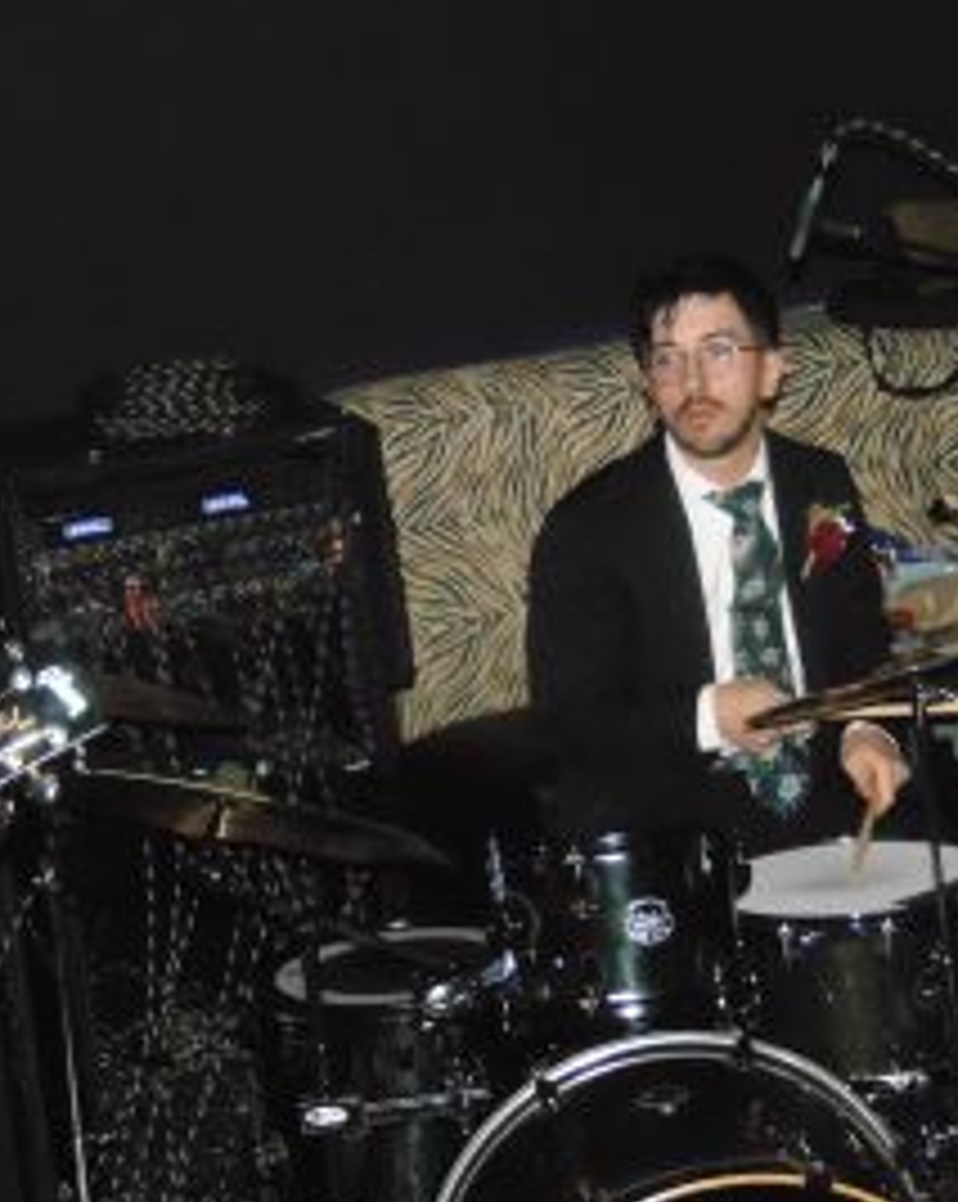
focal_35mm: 104
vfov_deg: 18.5
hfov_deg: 14.7
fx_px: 3692
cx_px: 738
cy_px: 603
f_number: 3.7
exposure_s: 1/60
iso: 800
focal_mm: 12.8
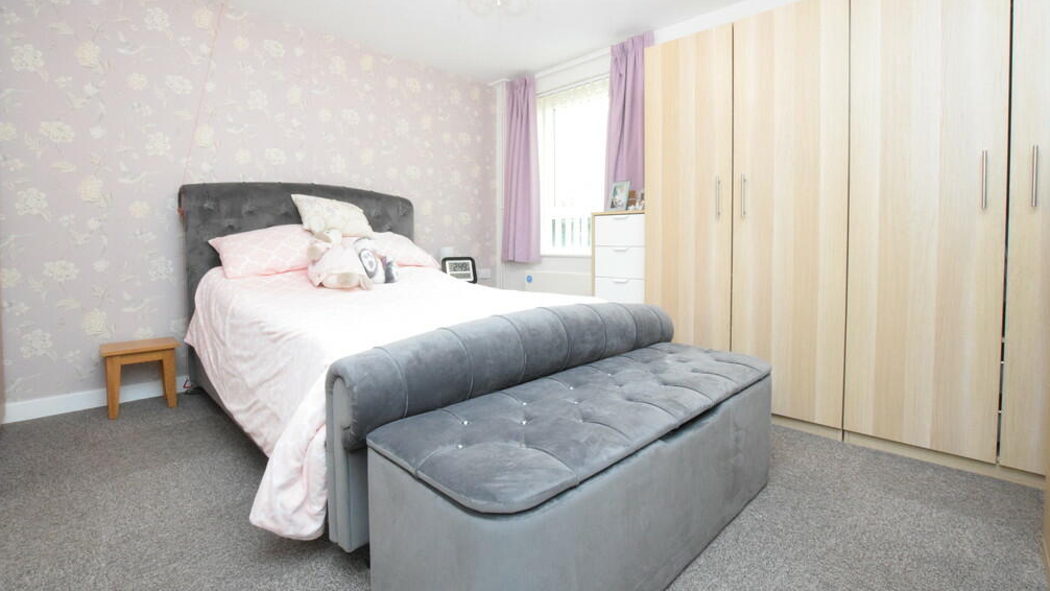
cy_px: 254
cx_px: 525
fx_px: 445
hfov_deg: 99.4
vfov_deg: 66.8
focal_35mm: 16
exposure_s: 1/15
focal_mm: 10
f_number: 14
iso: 3600
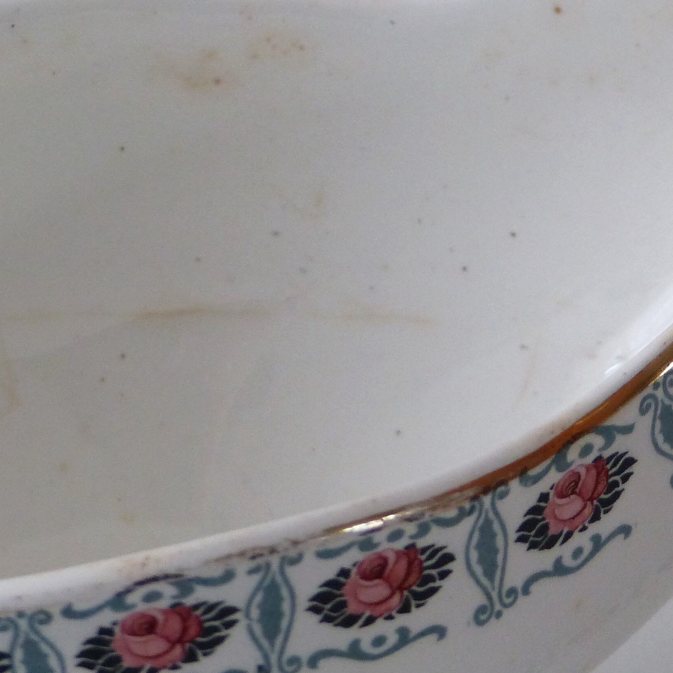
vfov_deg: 6.8
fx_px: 5631
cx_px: 555
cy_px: 248
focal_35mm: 256
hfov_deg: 6.8
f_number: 2.8
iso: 250
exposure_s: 1/60
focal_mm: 19.6
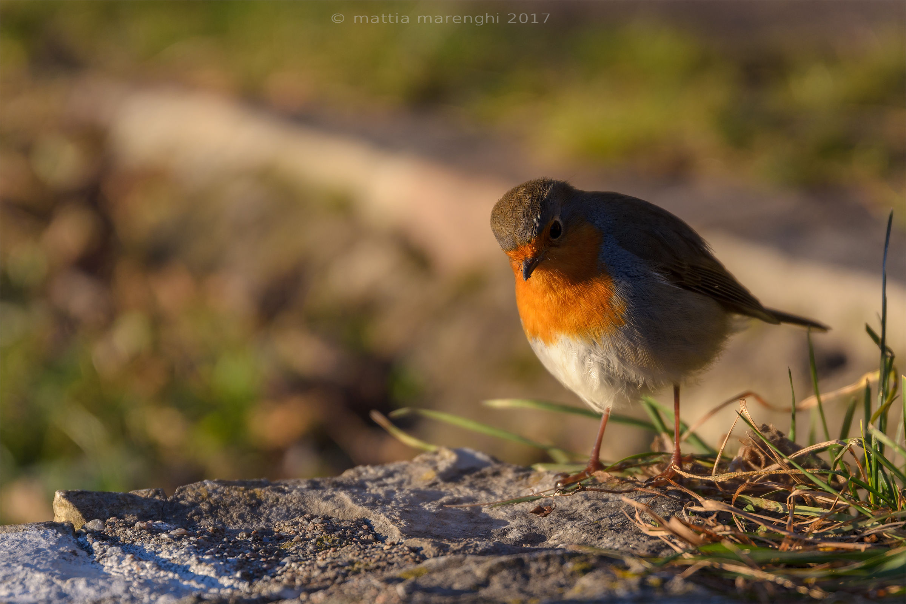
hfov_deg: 13.0
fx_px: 3963
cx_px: 453
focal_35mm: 158
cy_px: 302
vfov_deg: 8.7
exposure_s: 1/640
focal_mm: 105
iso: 200
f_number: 4
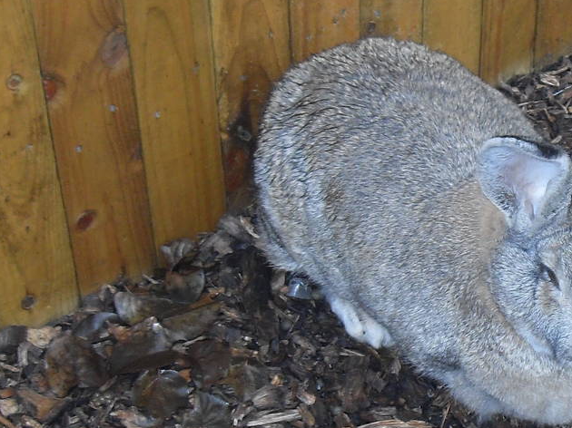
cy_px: 242
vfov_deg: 15.7
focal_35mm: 94
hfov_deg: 20.5
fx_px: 1553
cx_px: 490
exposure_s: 1/45
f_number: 2.8
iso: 100
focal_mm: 6.3
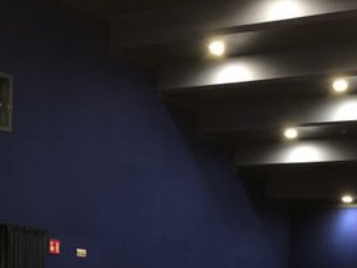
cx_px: 319
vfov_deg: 16.7
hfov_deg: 23.2
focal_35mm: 82
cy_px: 379
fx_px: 846
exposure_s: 1/4
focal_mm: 4
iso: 100
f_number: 1.8
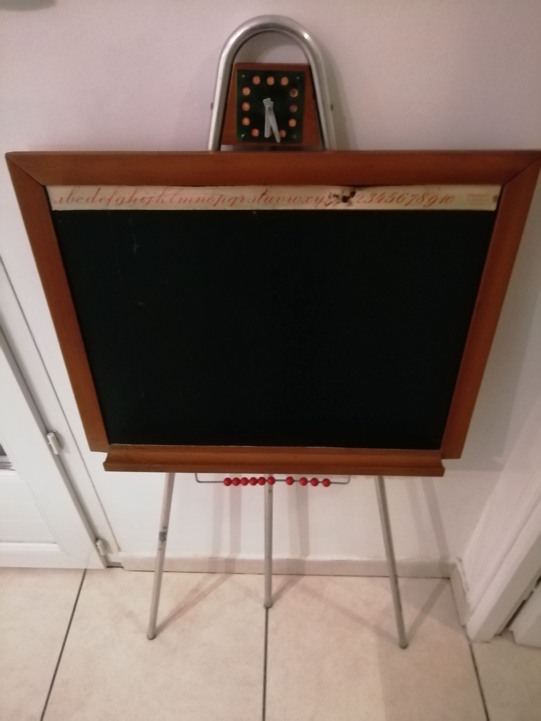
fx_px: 542
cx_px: 270
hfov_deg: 53.1
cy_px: 360
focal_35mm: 26
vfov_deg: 67.3
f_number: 2.2
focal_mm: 3.21
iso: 800
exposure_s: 1/14.3
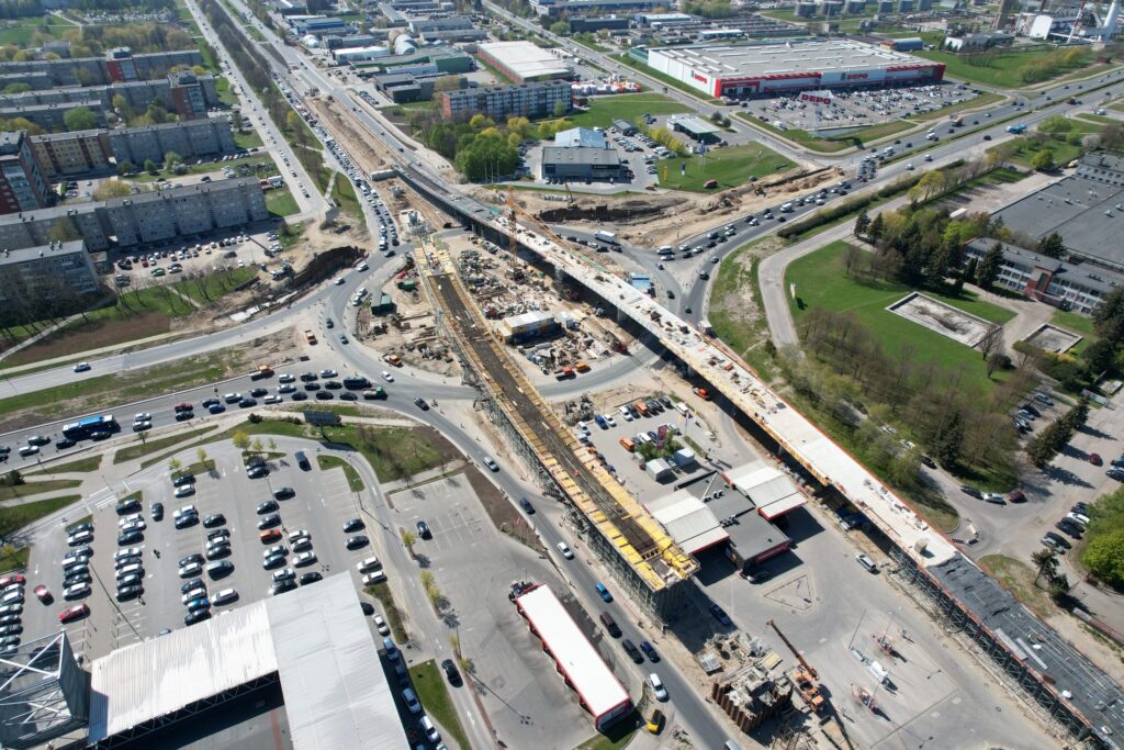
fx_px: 687
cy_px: 375
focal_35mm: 22
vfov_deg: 57.2
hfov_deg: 78.6
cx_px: 562
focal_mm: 8.38
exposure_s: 1/1500
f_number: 2.8
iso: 100
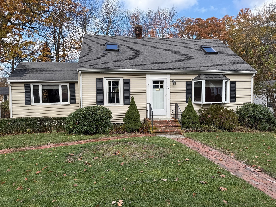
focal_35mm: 24
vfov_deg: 56.8
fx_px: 191
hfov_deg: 71.6
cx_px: 138
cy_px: 104
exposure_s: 1/1032
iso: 80
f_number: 1.78
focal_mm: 6.76
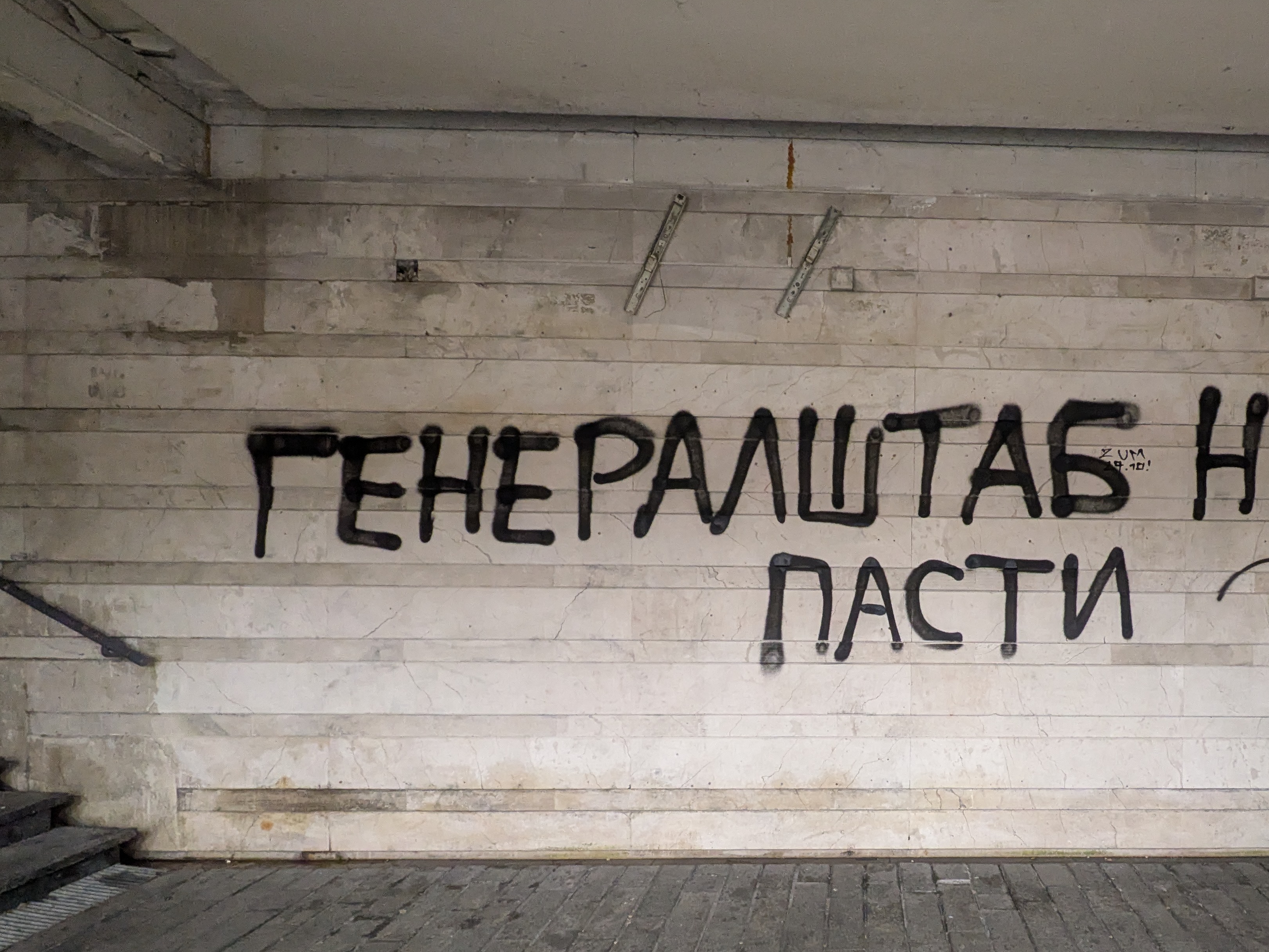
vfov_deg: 65.6
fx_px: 733
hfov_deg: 78.1
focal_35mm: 20
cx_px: 881
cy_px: 550
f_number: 2.2
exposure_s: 1/33.3
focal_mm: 1.83
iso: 758
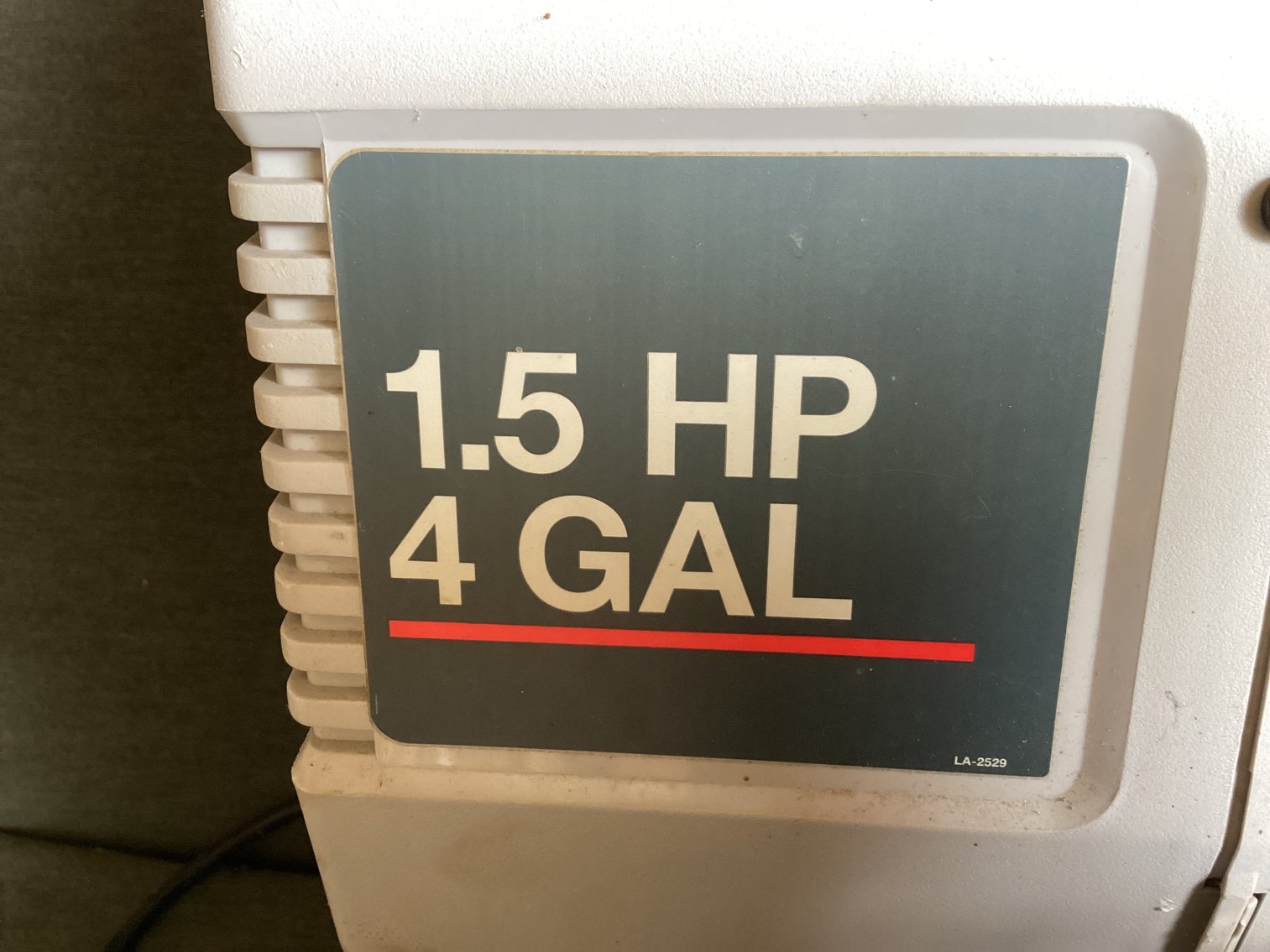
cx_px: 635
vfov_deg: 45.4
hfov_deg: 58.3
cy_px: 476
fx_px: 1137
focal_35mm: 31
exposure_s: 1/50
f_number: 2.4
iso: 250
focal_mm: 3.3
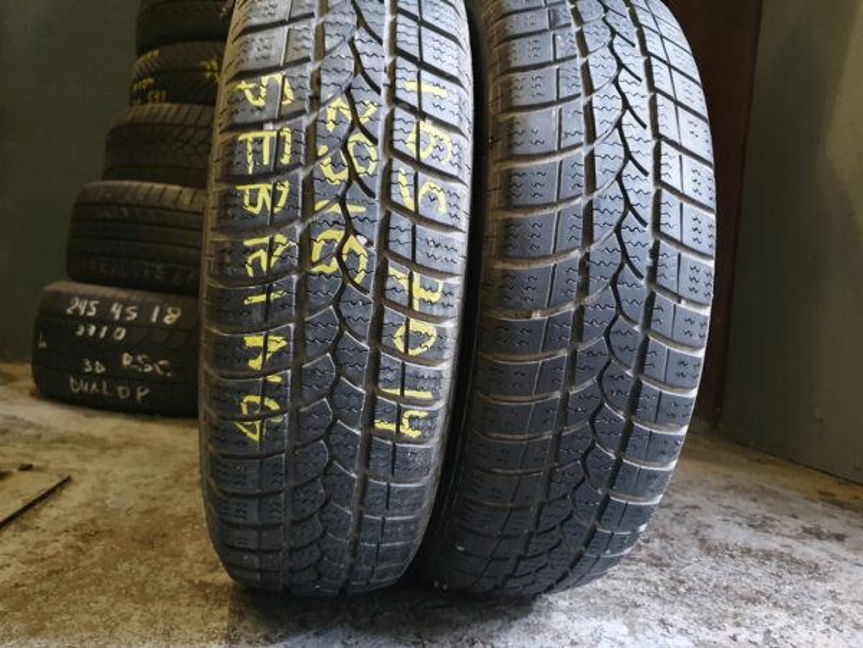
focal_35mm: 26
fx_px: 648
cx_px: 432
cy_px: 324
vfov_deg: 53.1
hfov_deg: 67.3
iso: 500
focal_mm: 4.32
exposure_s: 1/17
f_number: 1.5
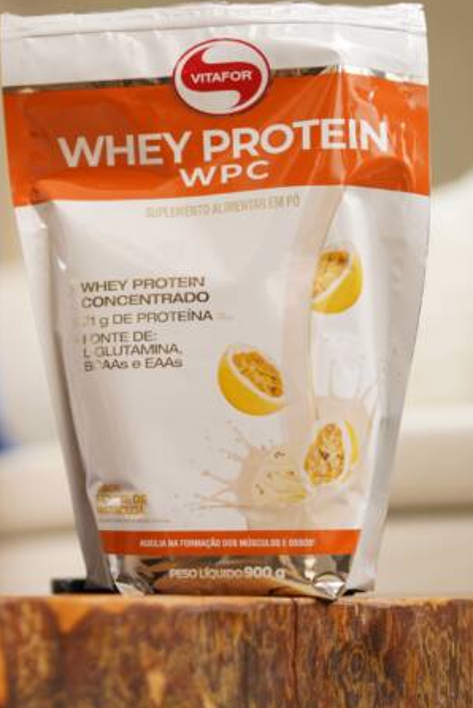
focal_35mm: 84
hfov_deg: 15.8
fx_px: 1653
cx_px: -43
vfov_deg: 24.2
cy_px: 335
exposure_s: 1/160
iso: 400
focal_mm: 50
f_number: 1.8
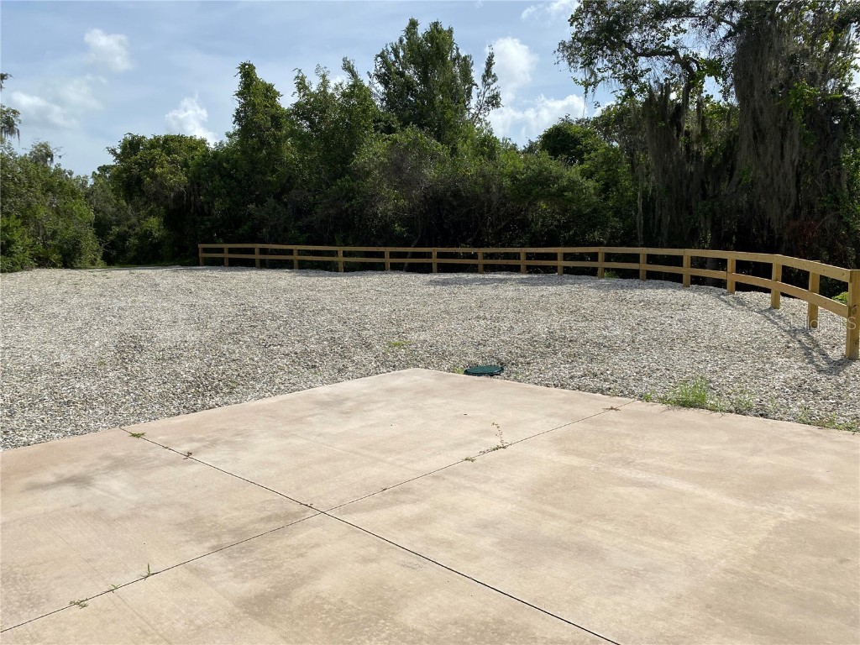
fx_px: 646
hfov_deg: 67.3
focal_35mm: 26
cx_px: 430
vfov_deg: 53.1
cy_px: 322
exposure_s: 1/5025
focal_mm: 4.25
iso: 32
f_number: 1.8
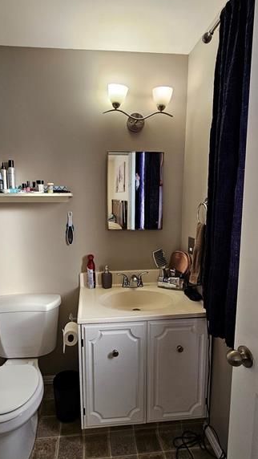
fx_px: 231
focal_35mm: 19
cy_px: 231
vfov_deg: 89.6
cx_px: 111
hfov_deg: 58.2
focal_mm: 2.2
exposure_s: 1/60
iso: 80
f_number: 2.2
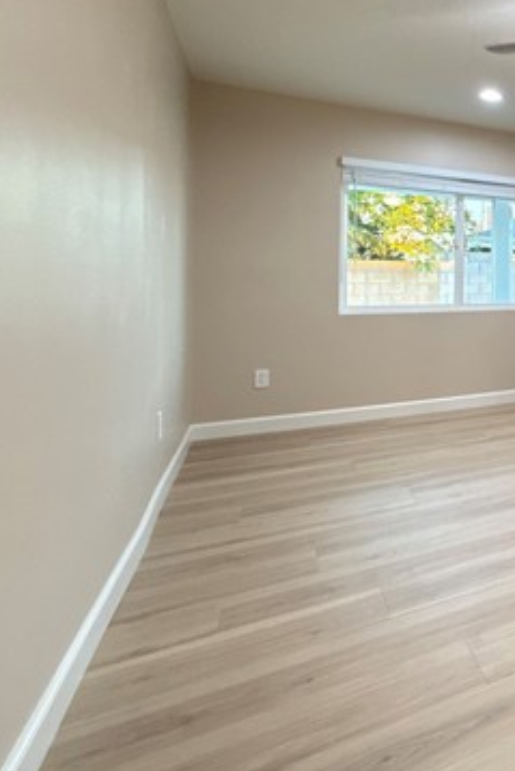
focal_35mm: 26
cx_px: 672
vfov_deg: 68.1
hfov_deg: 34.6
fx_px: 557
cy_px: 282
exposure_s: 1/60
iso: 500
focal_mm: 2.22
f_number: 2.2
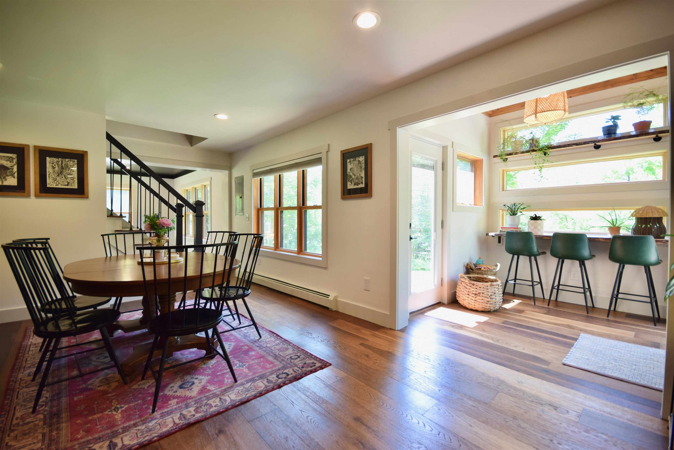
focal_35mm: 15
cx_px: 337
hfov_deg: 100.4
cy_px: 225
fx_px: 281
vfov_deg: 77.3
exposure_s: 1/10
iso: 200
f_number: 7.1
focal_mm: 10
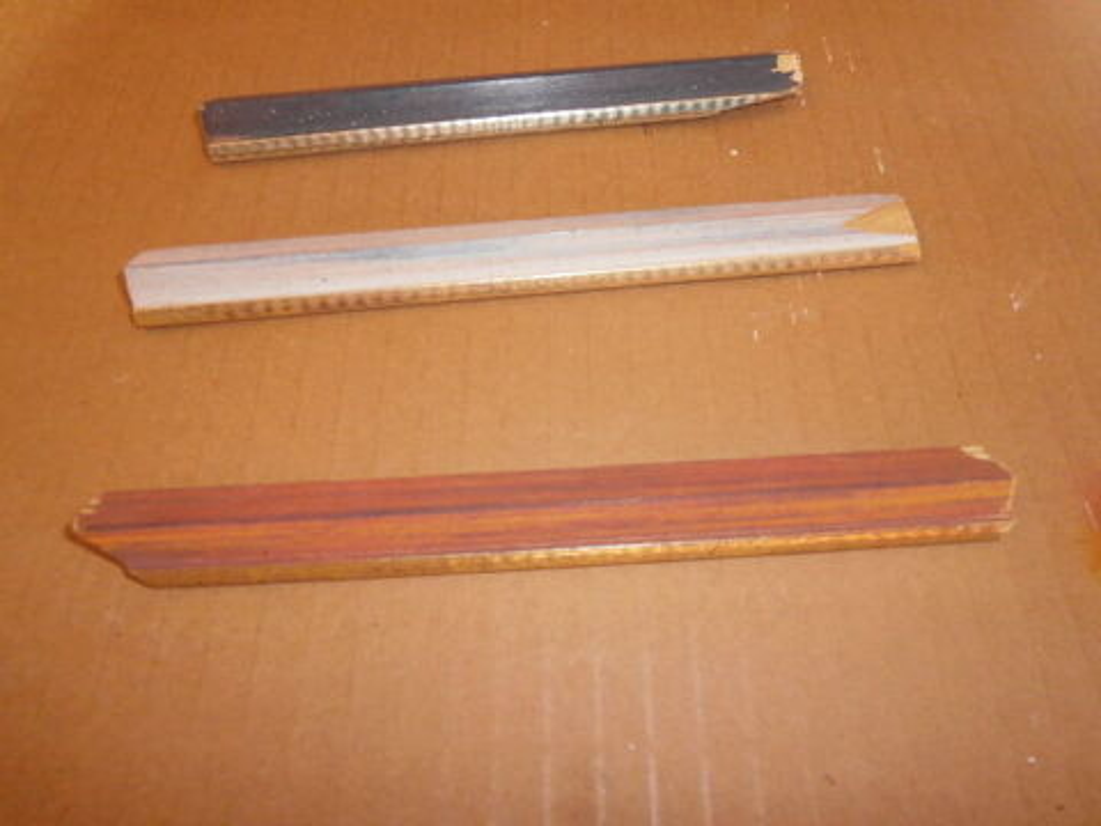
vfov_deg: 53.1
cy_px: 413
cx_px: 550
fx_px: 827
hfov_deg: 67.3
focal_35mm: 26
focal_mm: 4.7
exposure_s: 1/30
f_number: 2.8
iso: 200
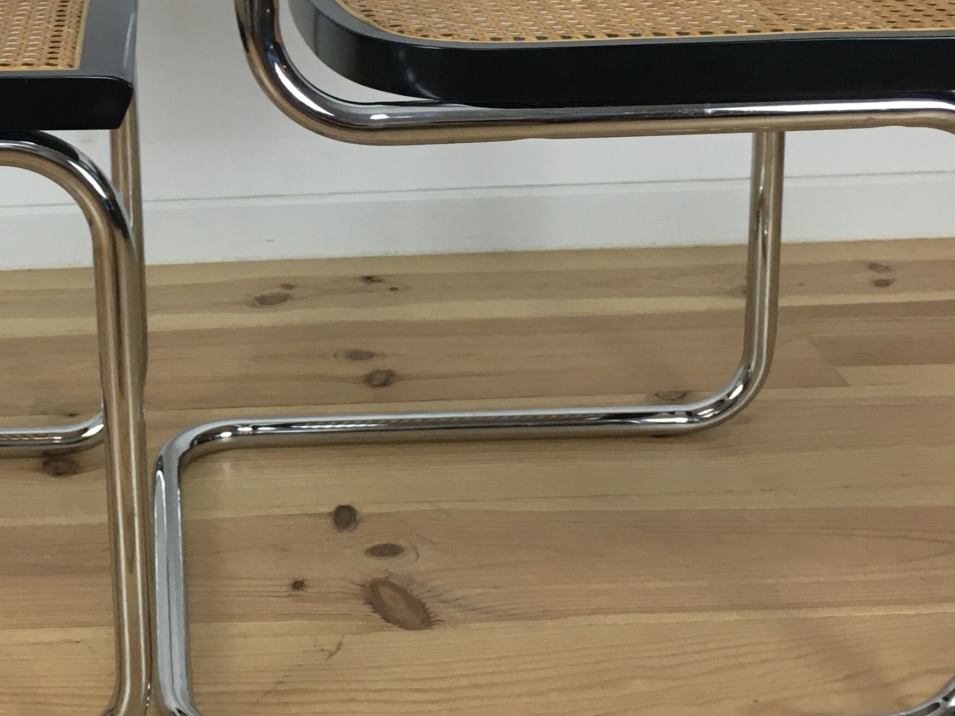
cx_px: 144
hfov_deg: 28.1
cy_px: 79
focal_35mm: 67
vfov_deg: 21.5
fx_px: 1849
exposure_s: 1/33
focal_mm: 4.15
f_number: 2.2
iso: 40
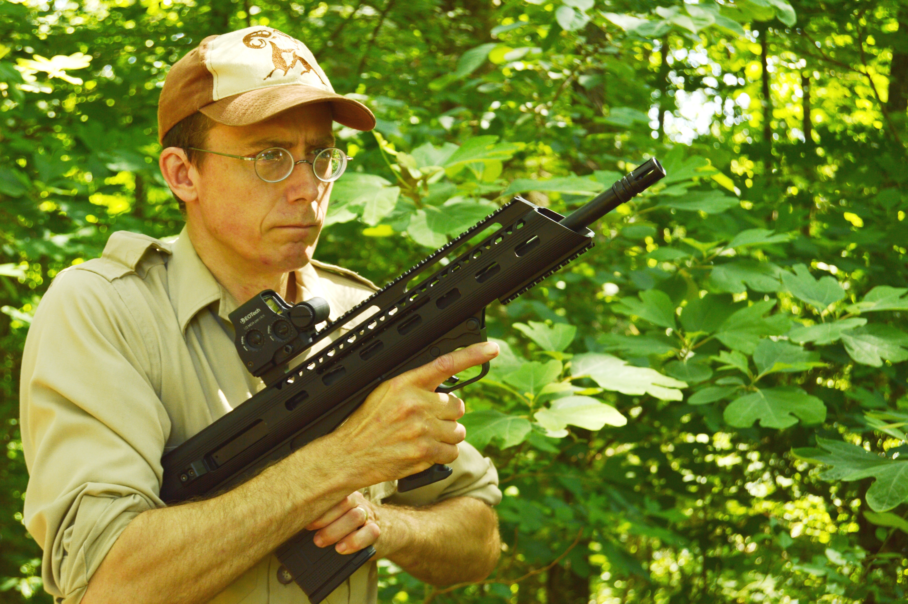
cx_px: 454
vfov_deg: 16.5
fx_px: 2079
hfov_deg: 24.6
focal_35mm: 82
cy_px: 302
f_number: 5.6
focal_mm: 55
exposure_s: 1/80
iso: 200
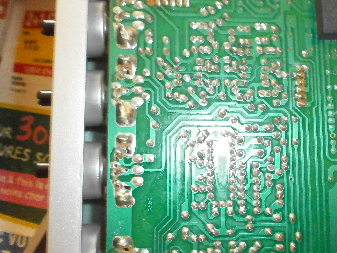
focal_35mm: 38
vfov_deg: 37.7
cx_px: 202
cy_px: 131
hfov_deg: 48.7
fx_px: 370
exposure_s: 1/30
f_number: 2.9
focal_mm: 4.8
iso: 1600
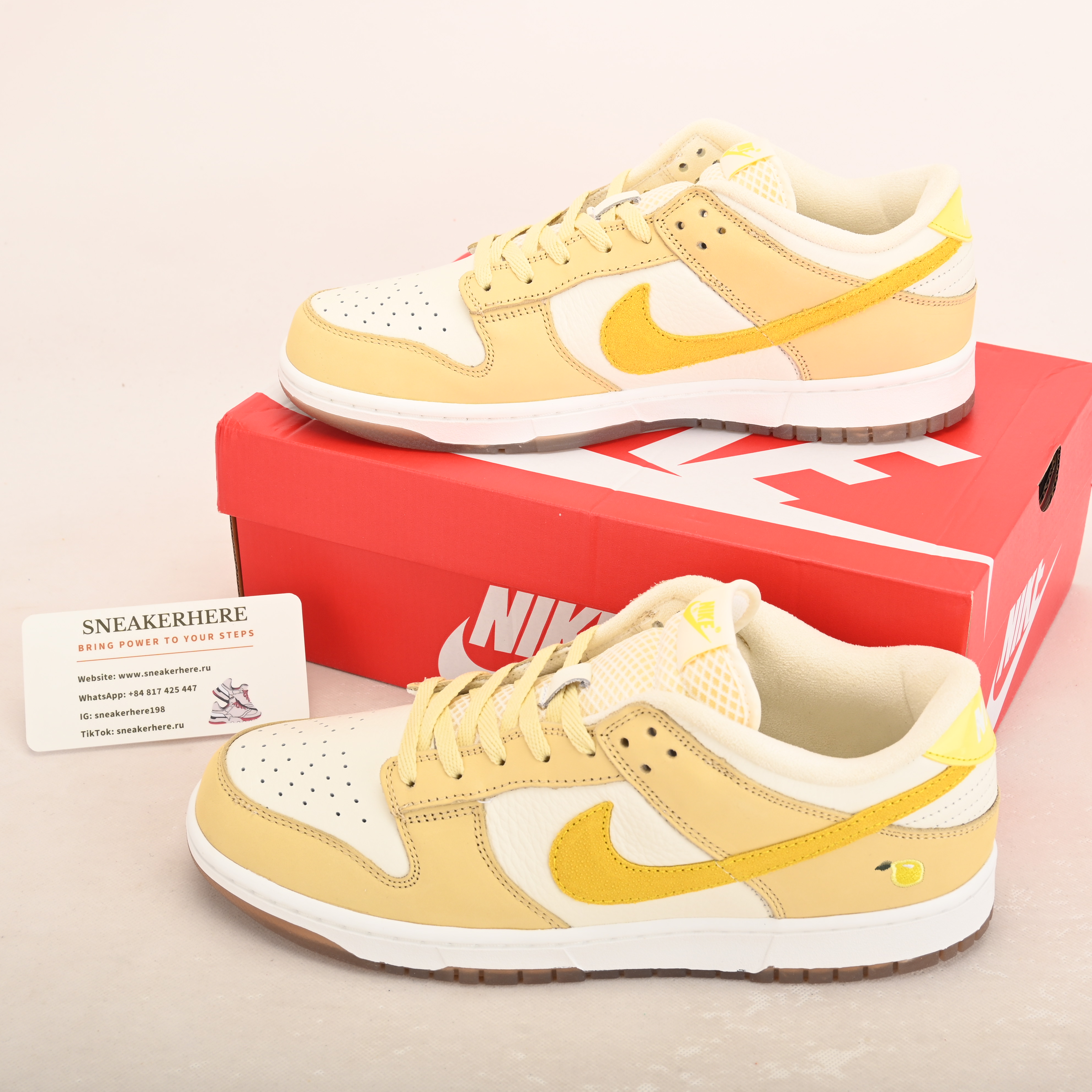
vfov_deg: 32.2
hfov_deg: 32.1
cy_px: 541
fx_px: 1892
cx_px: 631
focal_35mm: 53
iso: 100
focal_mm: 41
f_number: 11
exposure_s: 1/200
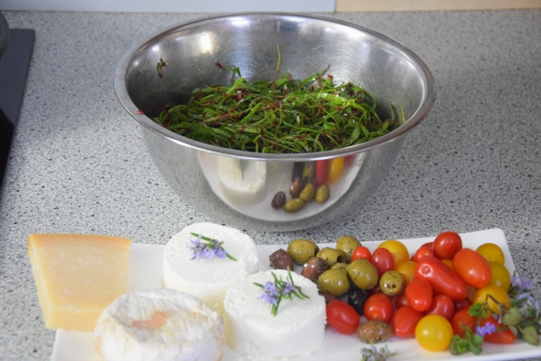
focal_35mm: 75
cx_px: 270
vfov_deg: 18.2
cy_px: 180
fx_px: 1127
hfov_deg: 27.0
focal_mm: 50
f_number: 5
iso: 3200
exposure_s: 1/30
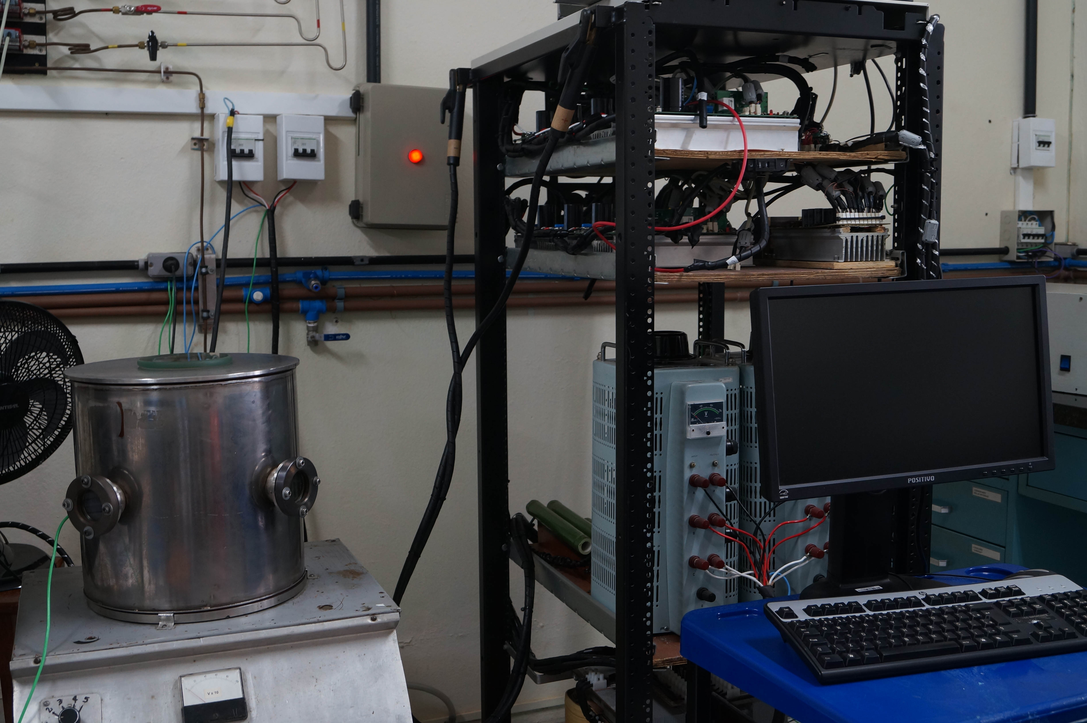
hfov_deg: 49.6
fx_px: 1176
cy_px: 362
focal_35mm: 39
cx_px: 544
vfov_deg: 34.1
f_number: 5.6
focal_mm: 26
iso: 400
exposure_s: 1/25
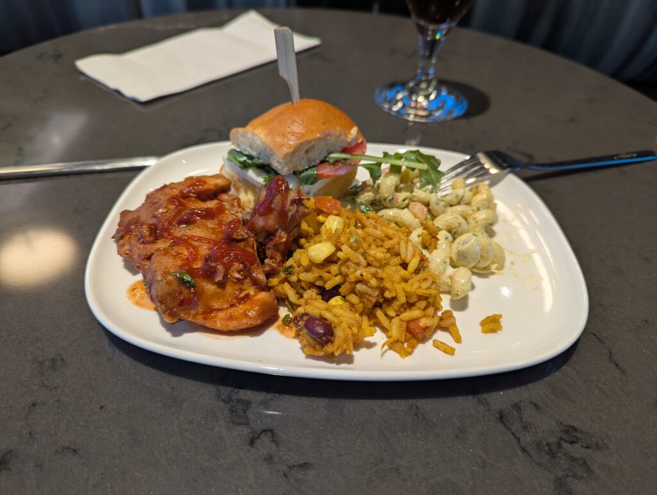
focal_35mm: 24
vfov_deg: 56.9
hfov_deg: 71.5
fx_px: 456
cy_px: 248
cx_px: 328
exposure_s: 1/74.7
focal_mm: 6.81
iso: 188
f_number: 1.85
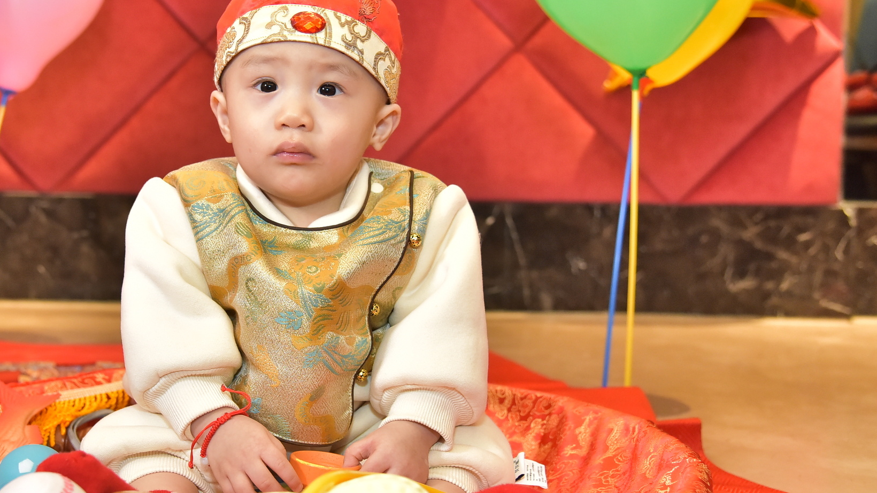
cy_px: 215
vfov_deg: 24.4
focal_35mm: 49
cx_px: 286
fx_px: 1140
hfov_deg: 41.5
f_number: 4
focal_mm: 32
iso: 3200
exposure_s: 1/160
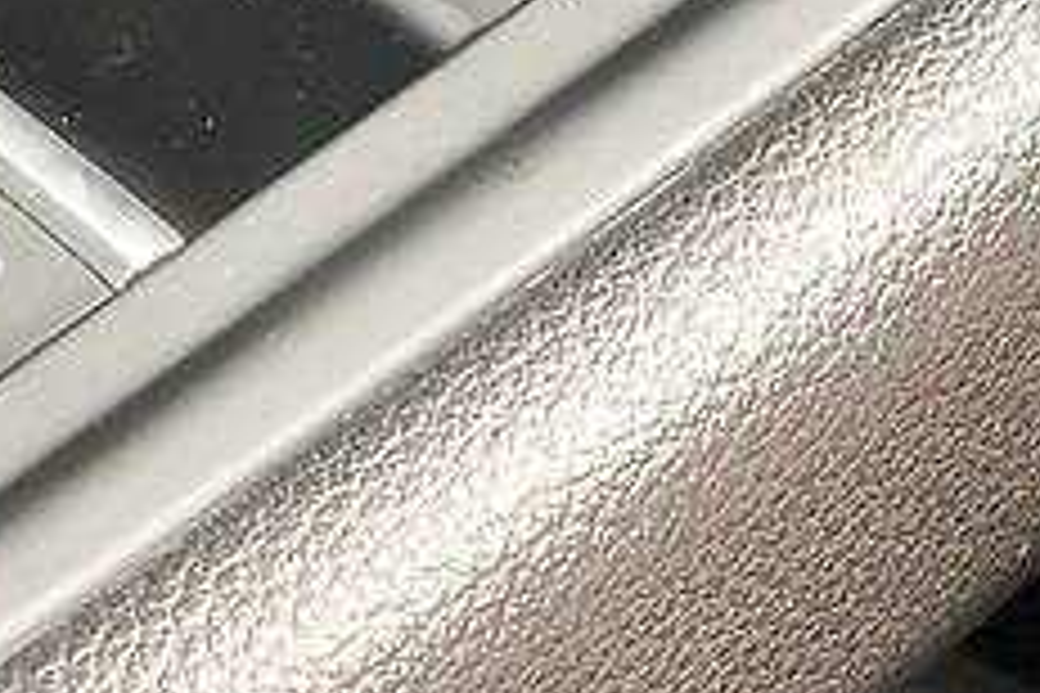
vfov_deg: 7.3
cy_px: -189
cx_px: 297
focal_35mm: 187
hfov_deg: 11.0
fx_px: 5402
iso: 160
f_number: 2.4
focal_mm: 6
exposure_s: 1/24
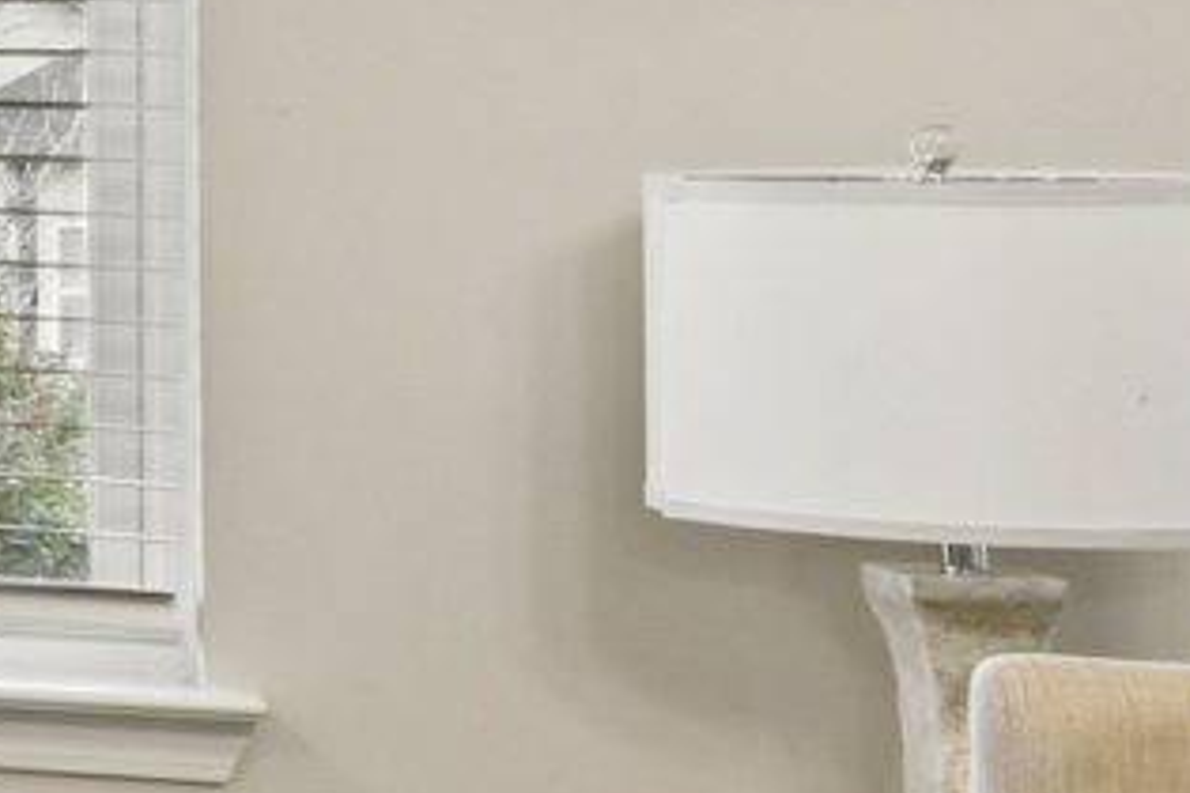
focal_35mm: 104
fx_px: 3438
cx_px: -2565
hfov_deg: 10.8
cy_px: -13
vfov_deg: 13.0
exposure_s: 1/30
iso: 400
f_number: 8
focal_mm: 16
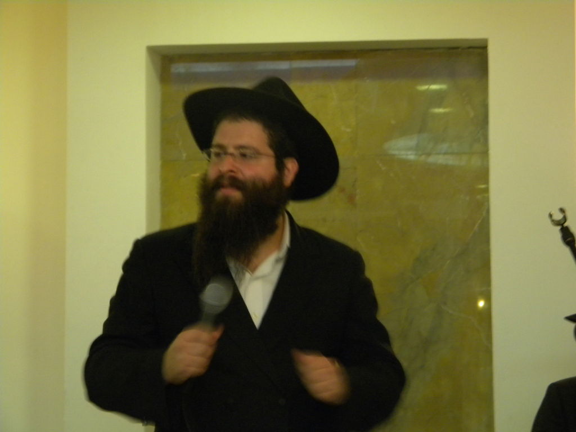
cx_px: 288
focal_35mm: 105
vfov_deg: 14.1
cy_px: 216
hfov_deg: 18.7
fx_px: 1747
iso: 400
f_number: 4.7
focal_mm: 19
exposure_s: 1/27.5
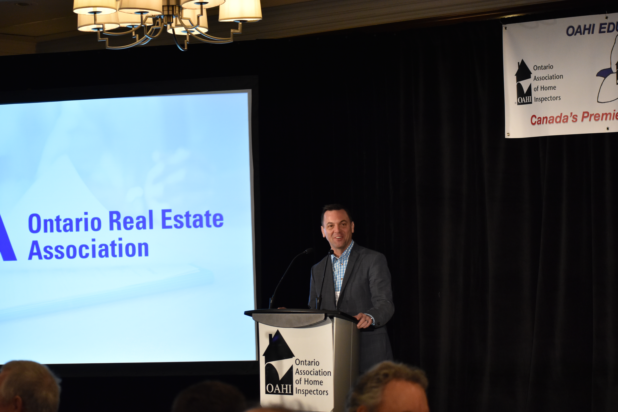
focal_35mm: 105
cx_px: 309
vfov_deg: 13.0
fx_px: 1802
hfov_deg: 19.5
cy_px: 206
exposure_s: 1/125
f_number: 5
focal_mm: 70
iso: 1600
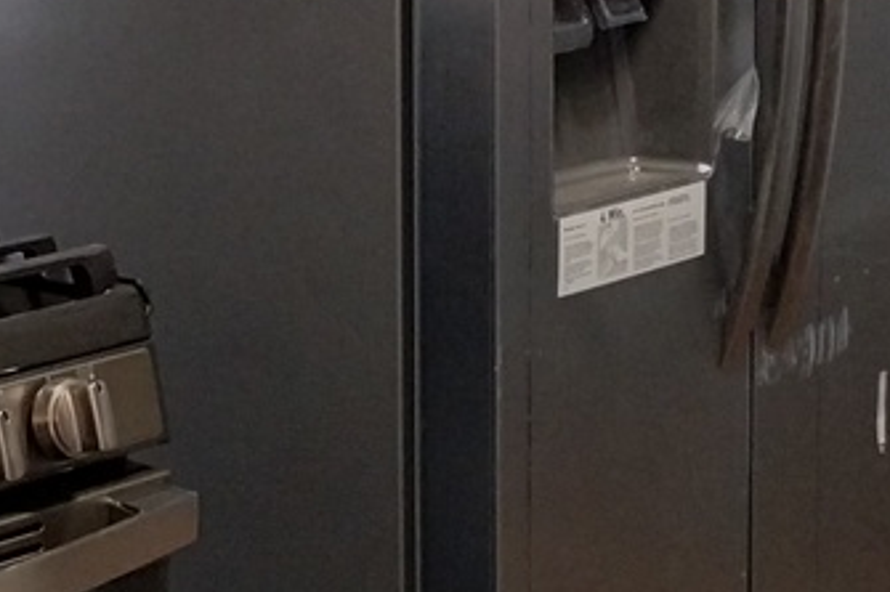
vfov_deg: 10.9
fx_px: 3089
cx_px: 311
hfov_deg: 16.4
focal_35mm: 125
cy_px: 162
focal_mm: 4.27
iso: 972
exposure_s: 1/30
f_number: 1.8
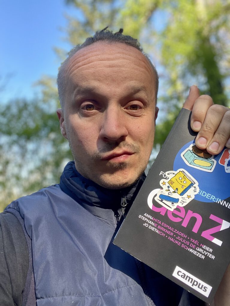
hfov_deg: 46.8
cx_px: 115
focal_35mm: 30
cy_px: 153
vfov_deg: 60.0
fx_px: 266
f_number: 2.2
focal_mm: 2.71
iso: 50
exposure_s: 1/121
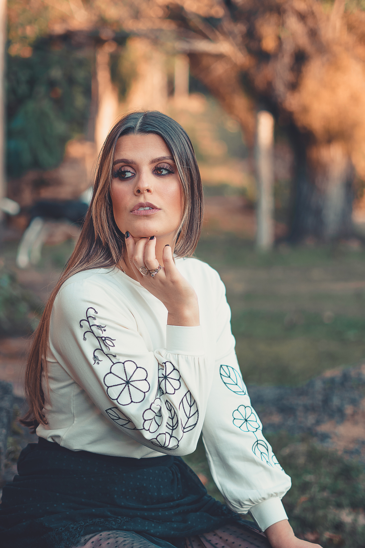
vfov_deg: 27.0
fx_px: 1141
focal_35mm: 75
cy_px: 274
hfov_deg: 18.2
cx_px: 182
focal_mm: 50
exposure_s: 1/400
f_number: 1.8
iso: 100
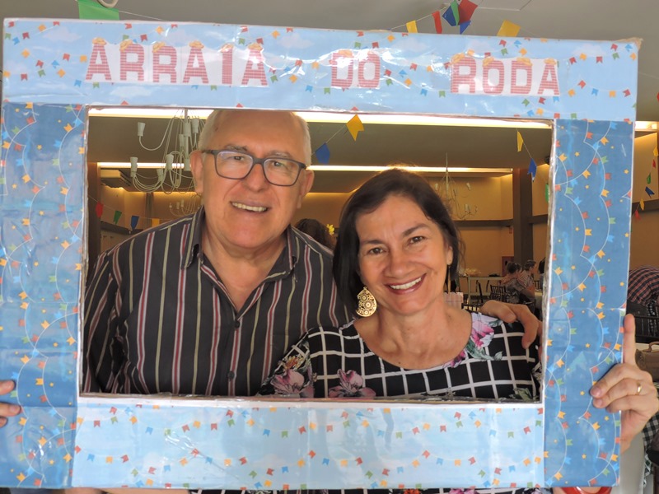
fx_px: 571
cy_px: 247
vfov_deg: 46.8
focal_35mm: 30
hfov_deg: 60.0
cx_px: 330
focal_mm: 5.4
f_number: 3.1
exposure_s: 1/30
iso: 250
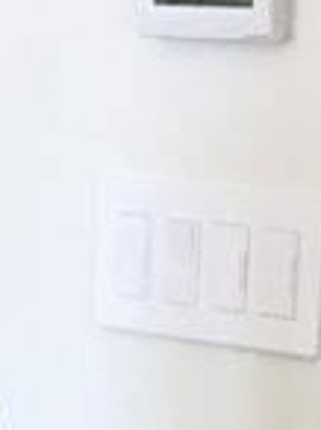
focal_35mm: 197
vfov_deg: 9.6
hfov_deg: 7.3
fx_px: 2443
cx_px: -244
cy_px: 769
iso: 25
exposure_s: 1/30
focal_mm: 3.99
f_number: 1.8
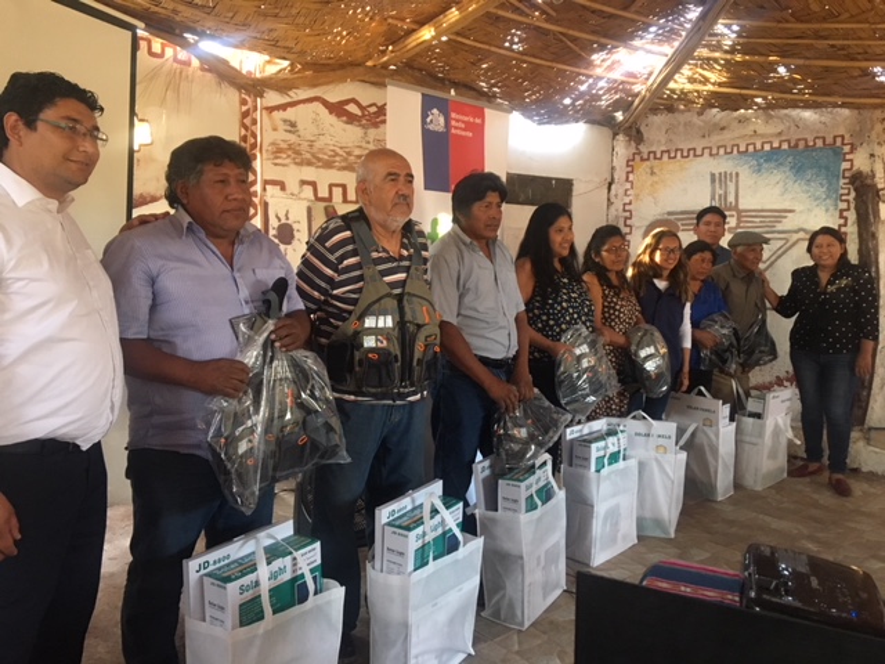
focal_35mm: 29
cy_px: 332
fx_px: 741
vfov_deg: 48.2
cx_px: 442
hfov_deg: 61.7
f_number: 2.2
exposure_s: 1/33
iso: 250
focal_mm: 4.15
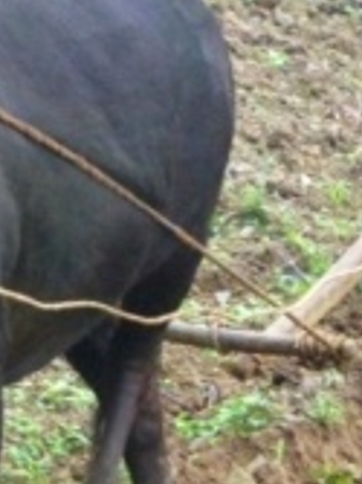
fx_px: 3295
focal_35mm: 236
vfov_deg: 8.4
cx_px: 143
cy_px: 145
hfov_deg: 6.3
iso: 640
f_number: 5
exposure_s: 1/125
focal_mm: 13.3
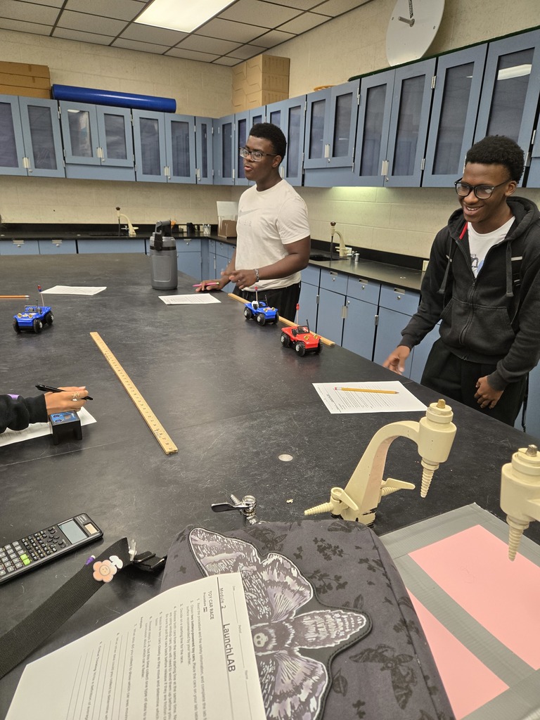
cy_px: 360
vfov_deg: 73.9
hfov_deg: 58.9
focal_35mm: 23
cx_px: 270
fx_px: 478
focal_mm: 5.4
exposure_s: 1/120
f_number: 1.8
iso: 160
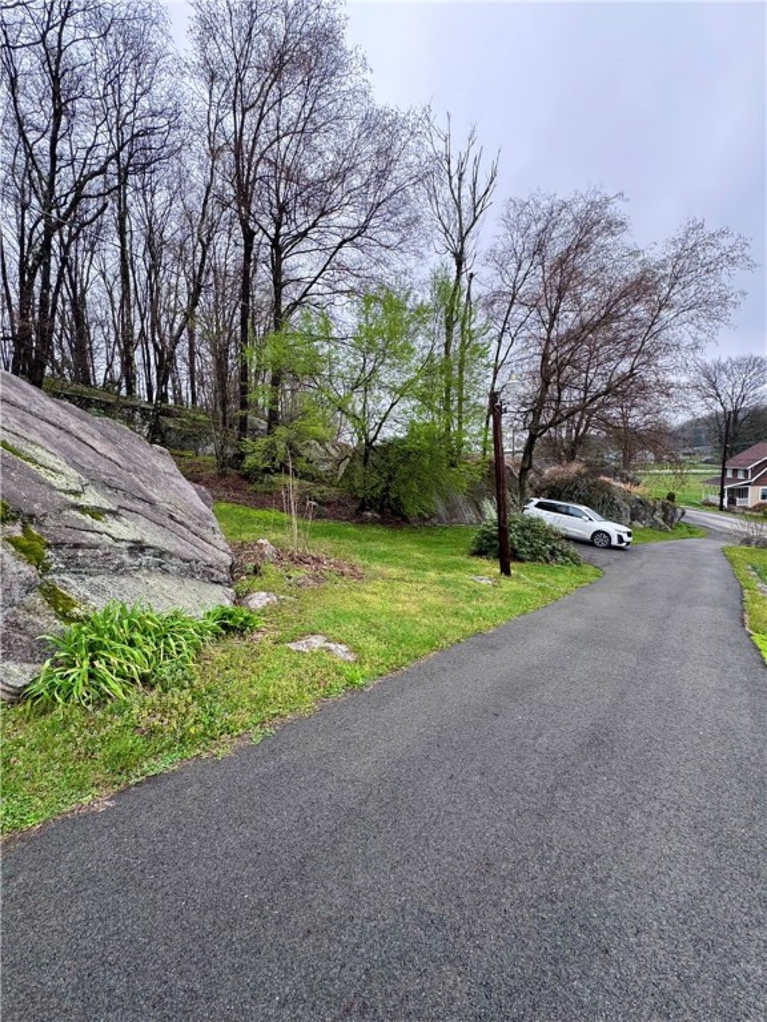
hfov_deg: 85.7
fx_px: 414
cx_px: 384
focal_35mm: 14
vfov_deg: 102.1
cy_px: 511
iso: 50
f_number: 2.2
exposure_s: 1/99
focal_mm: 2.22
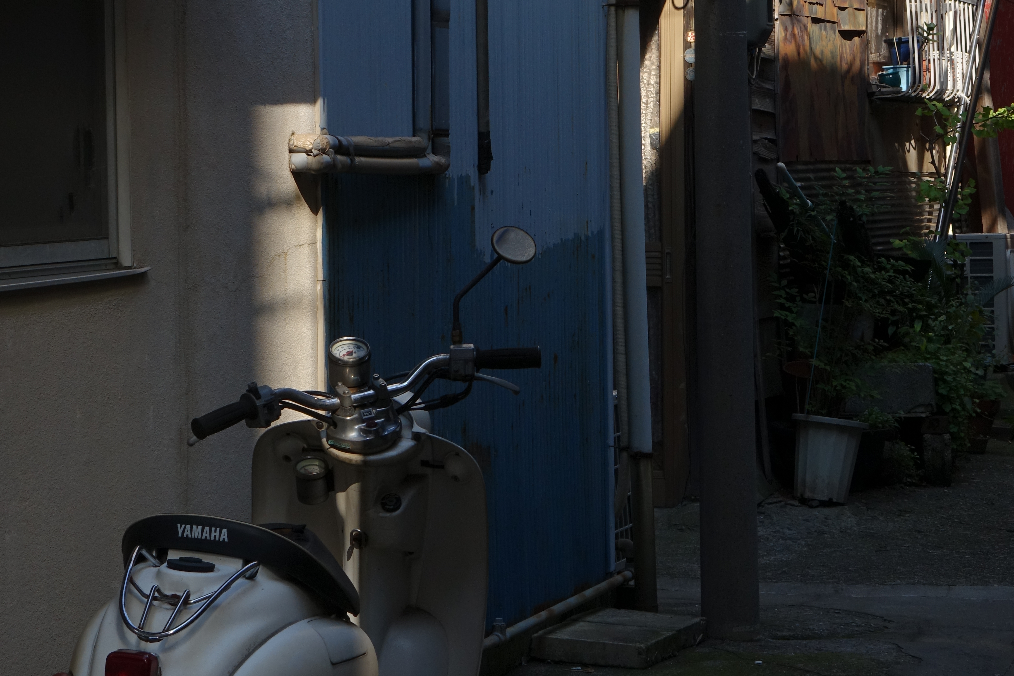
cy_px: 154
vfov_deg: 11.2
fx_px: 3436
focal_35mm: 122
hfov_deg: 16.8
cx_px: 506
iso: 125
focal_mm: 29.84
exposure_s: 1/125
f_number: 8
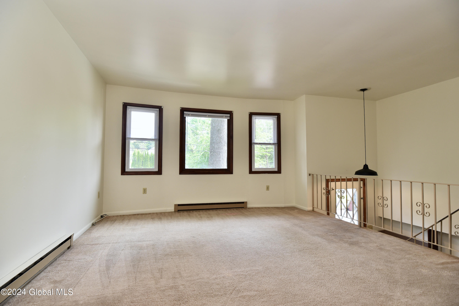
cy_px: 153
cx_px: 230
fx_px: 217
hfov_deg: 93.3
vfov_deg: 70.5
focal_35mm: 17
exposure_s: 1/60
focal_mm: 17
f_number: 5
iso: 250
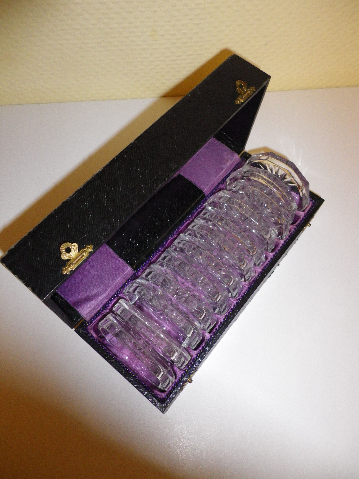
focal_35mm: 28
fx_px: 387
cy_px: 240
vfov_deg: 63.4
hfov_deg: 49.7
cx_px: 180
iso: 320
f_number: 2.6
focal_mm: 4.9
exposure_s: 1/60
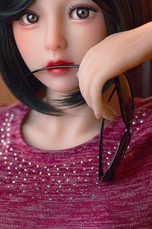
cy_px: 163
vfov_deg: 10.3
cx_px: 67
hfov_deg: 6.9
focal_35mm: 200
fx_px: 1268
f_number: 1.8
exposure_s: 1/250
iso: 100
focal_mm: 85
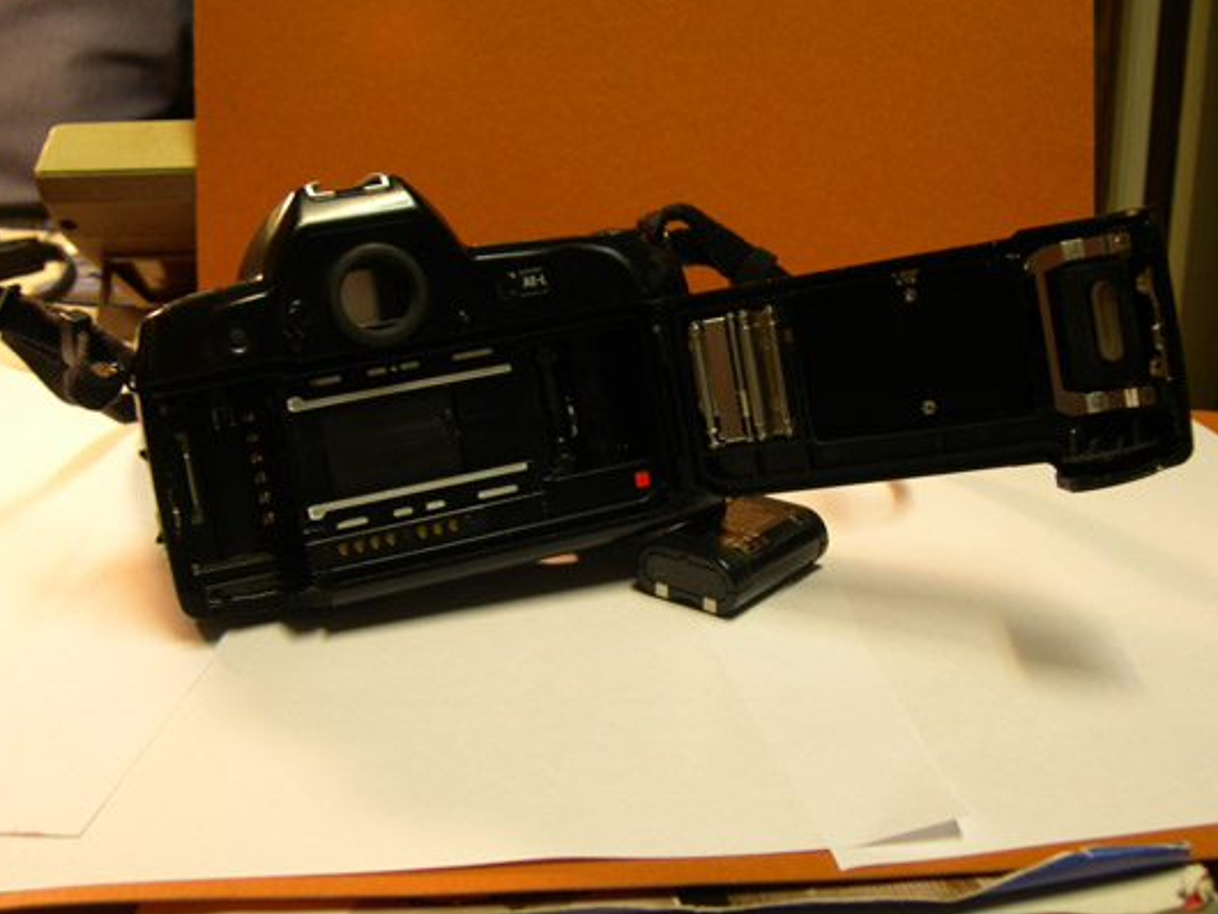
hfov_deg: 42.1
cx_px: 623
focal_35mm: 45
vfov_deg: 32.2
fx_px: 1584
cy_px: 436
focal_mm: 9
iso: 100
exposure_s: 1/9.4
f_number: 2.9
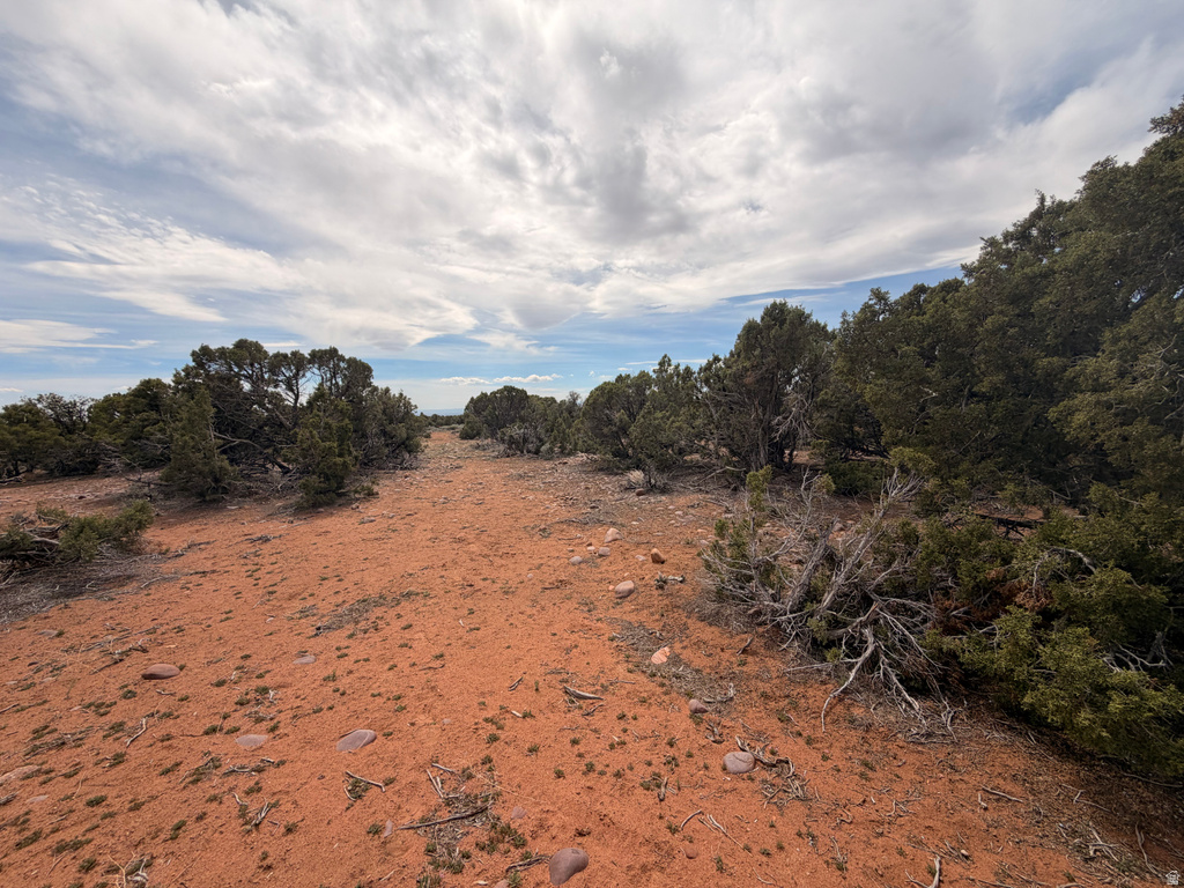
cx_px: 592
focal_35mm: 14
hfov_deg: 102.1
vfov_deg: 85.7
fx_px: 479
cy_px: 444
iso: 20
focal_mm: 2.22
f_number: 2.2
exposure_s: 1/1656
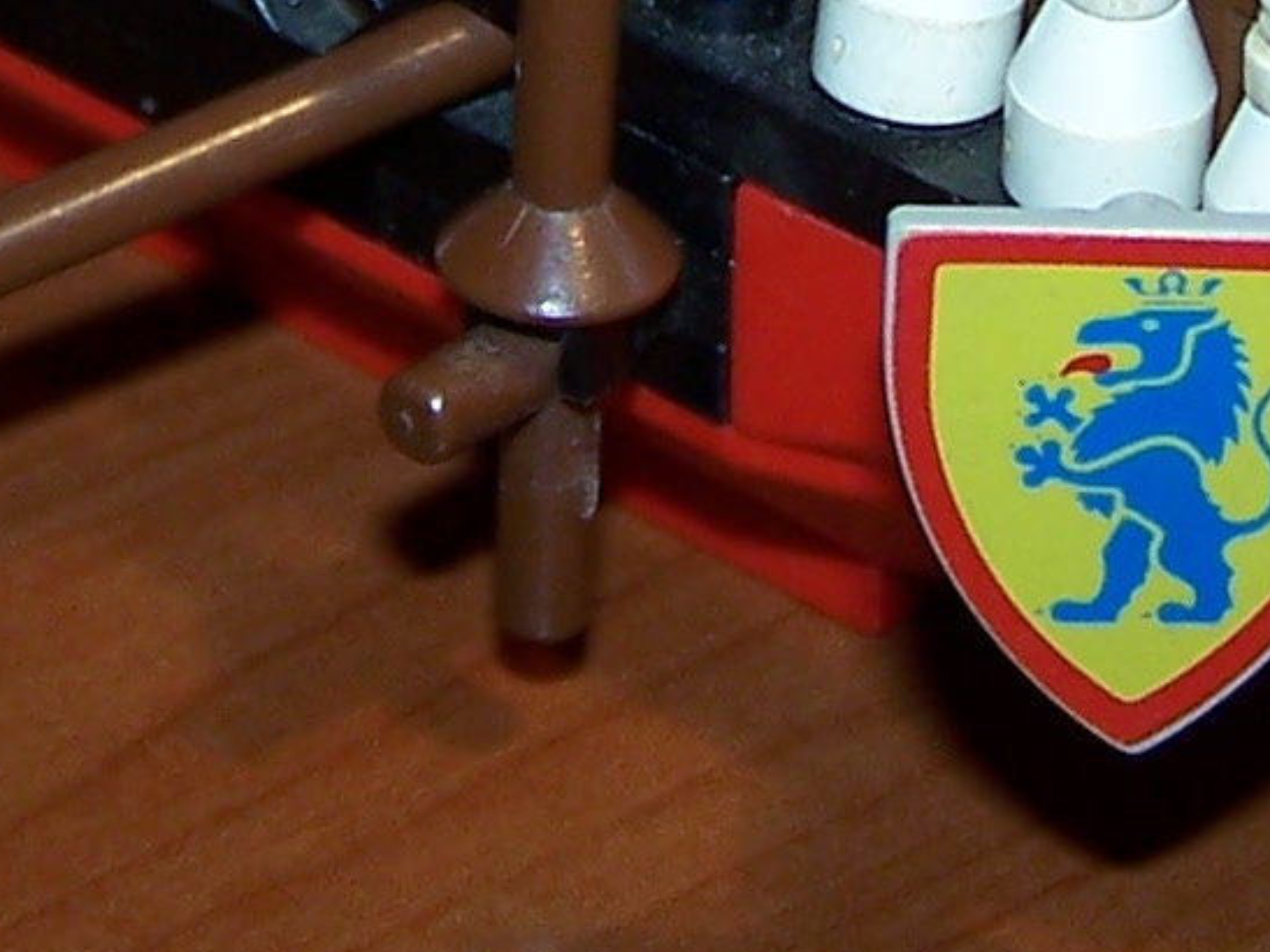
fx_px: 6566
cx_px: 622
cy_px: -339
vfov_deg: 8.2
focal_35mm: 179
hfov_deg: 11.0
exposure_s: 1/60
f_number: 2.8
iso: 80
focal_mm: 6.3
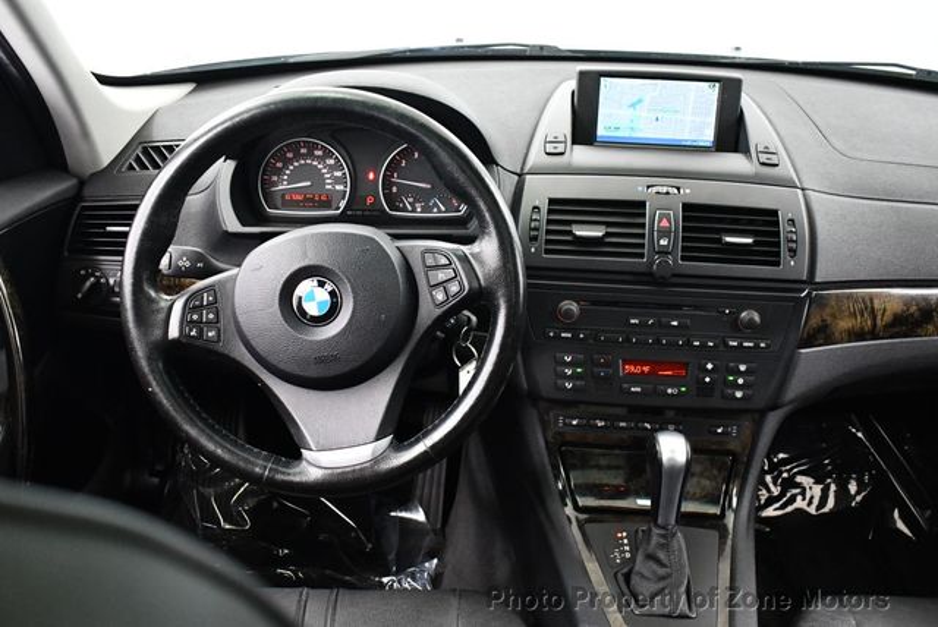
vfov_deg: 36.9
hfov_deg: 53.1
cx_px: 469
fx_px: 939
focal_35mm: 36
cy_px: 314
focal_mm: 18
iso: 3200
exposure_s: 1/60
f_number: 3.5
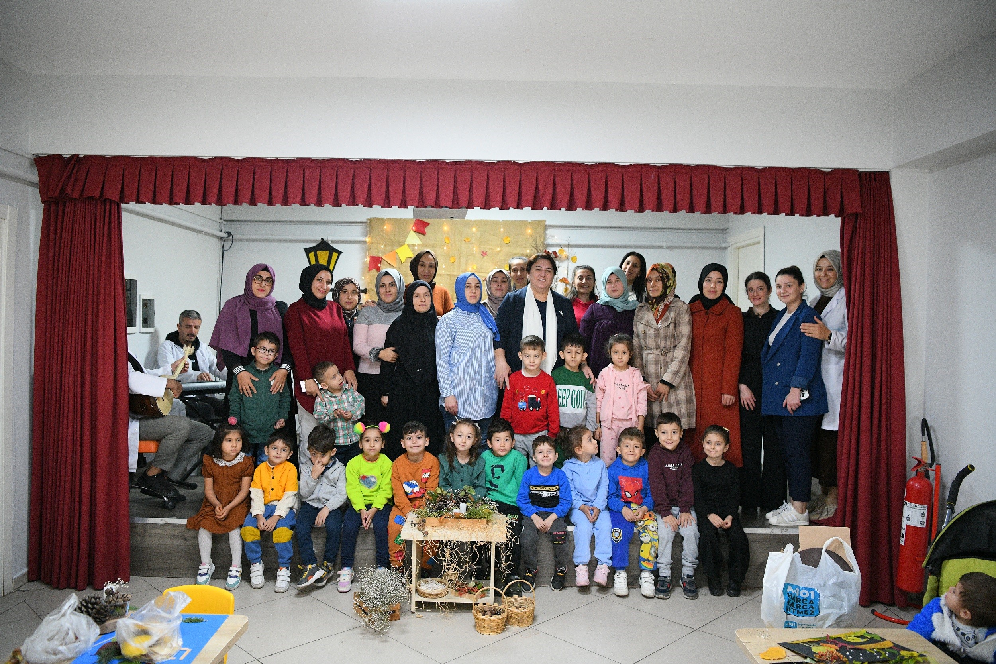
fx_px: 775
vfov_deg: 46.4
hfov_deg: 65.5
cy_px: 332
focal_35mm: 28
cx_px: 498
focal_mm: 28
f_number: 3.5
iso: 5000
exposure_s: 1/200
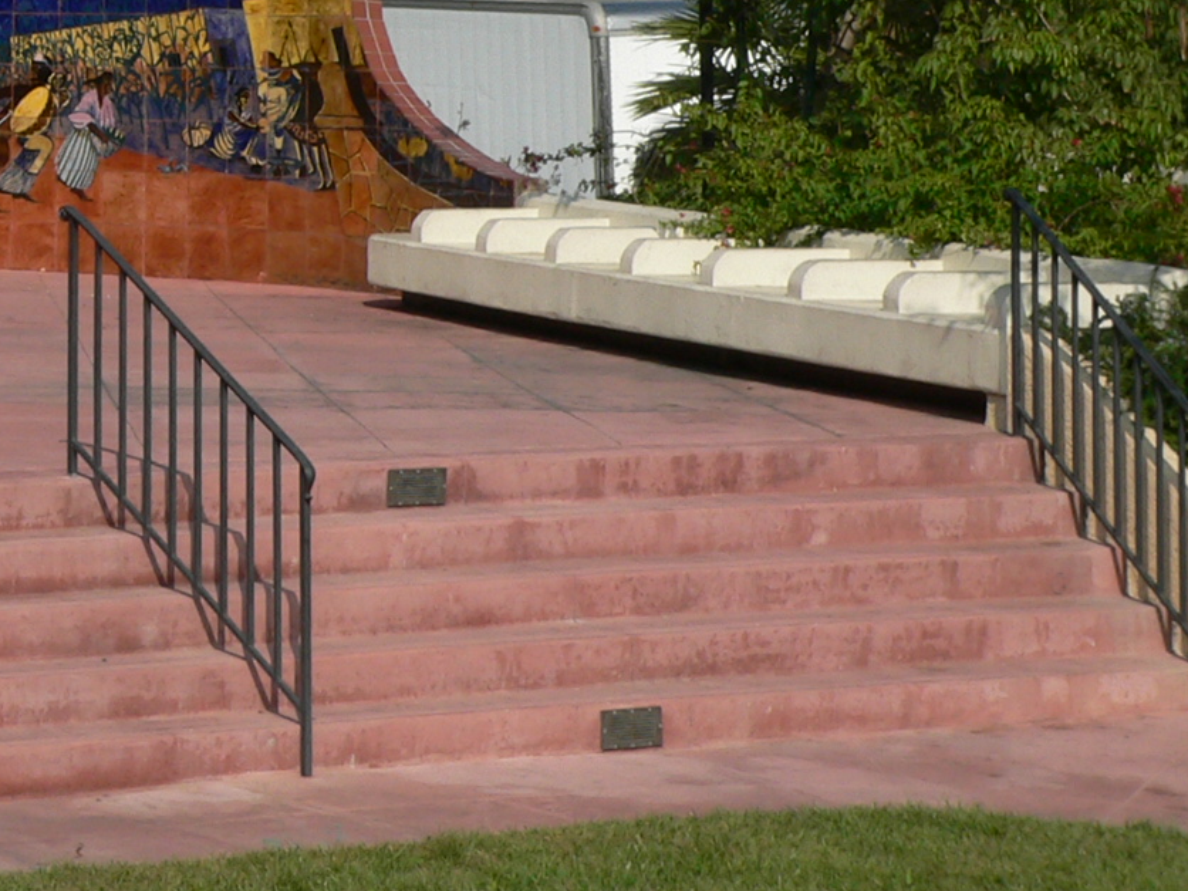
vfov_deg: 10.0
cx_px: -250
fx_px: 5045
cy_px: -37
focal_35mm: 147
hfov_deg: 13.1
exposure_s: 1/500
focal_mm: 9.9
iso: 80
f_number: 5.6
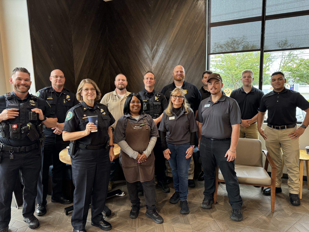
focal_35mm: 24
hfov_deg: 71.6
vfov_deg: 56.8
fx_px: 214
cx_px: 154
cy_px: 116
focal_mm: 6.76
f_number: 1.78
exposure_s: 1/60
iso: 250
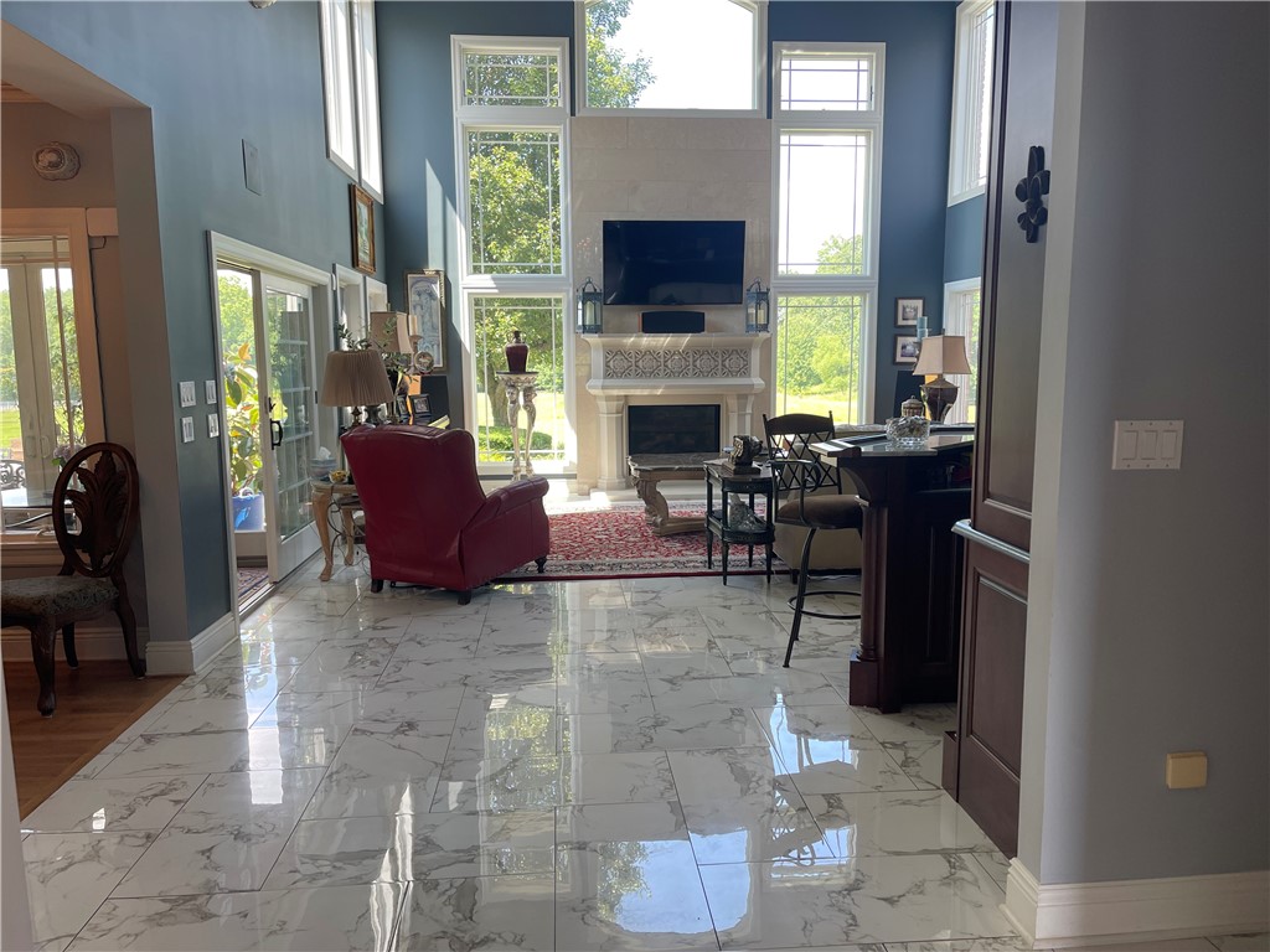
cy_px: 476
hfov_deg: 69.4
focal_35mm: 25
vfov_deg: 54.9
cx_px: 635
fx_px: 917
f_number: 1.6
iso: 50
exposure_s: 1/120
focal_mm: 5.1
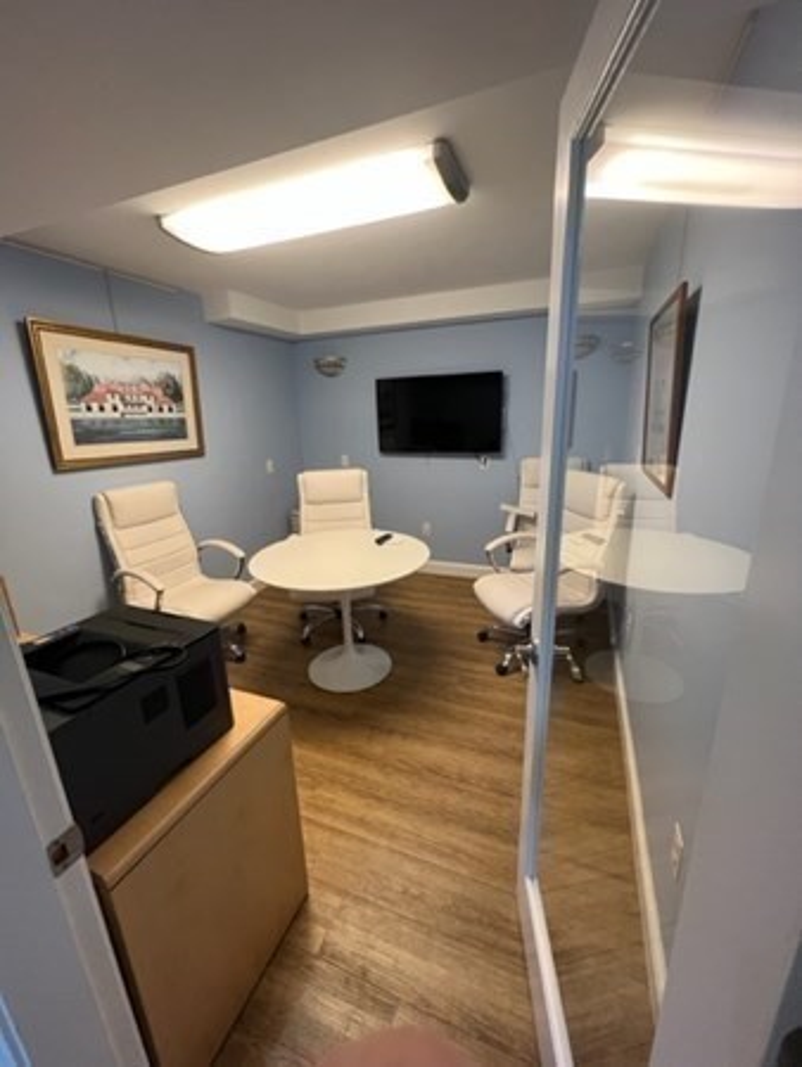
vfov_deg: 106.2
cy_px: 534
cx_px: 401
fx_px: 401
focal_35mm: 13
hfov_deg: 90.0
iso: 160
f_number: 1.8
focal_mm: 1.57
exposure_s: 1/58
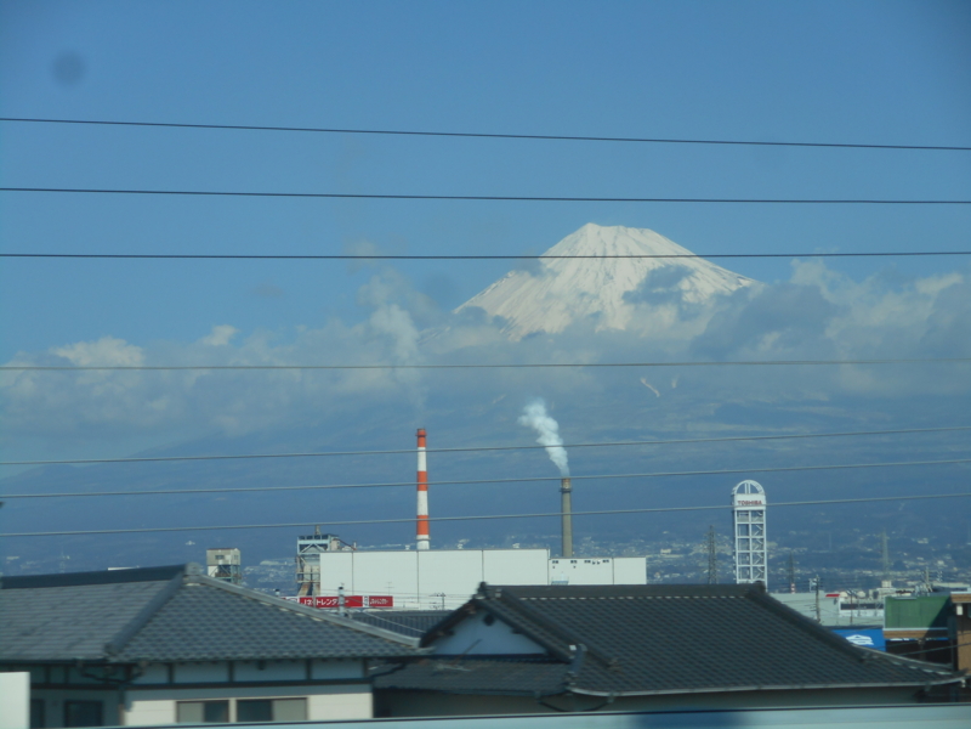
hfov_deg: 19.3
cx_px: 486
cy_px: 364
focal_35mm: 102
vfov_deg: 14.5
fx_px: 2861
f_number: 5.8
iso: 80
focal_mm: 18.2
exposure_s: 1/500
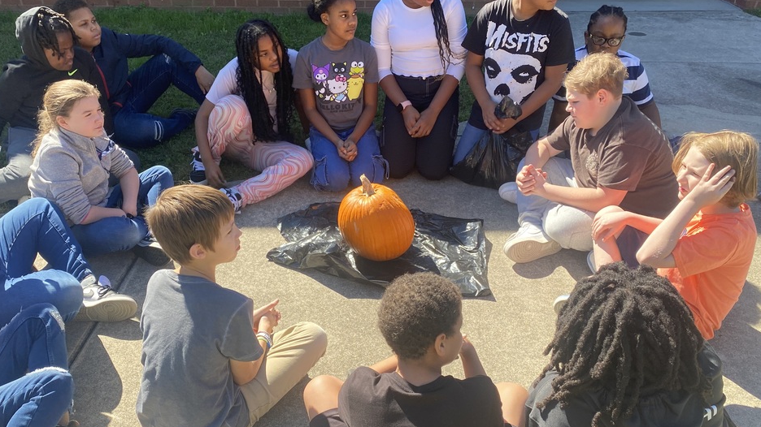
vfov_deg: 37.7
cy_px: 244
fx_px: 625
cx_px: 356
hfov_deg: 62.6
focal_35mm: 31
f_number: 1.8
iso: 32
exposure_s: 1/637
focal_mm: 4.25
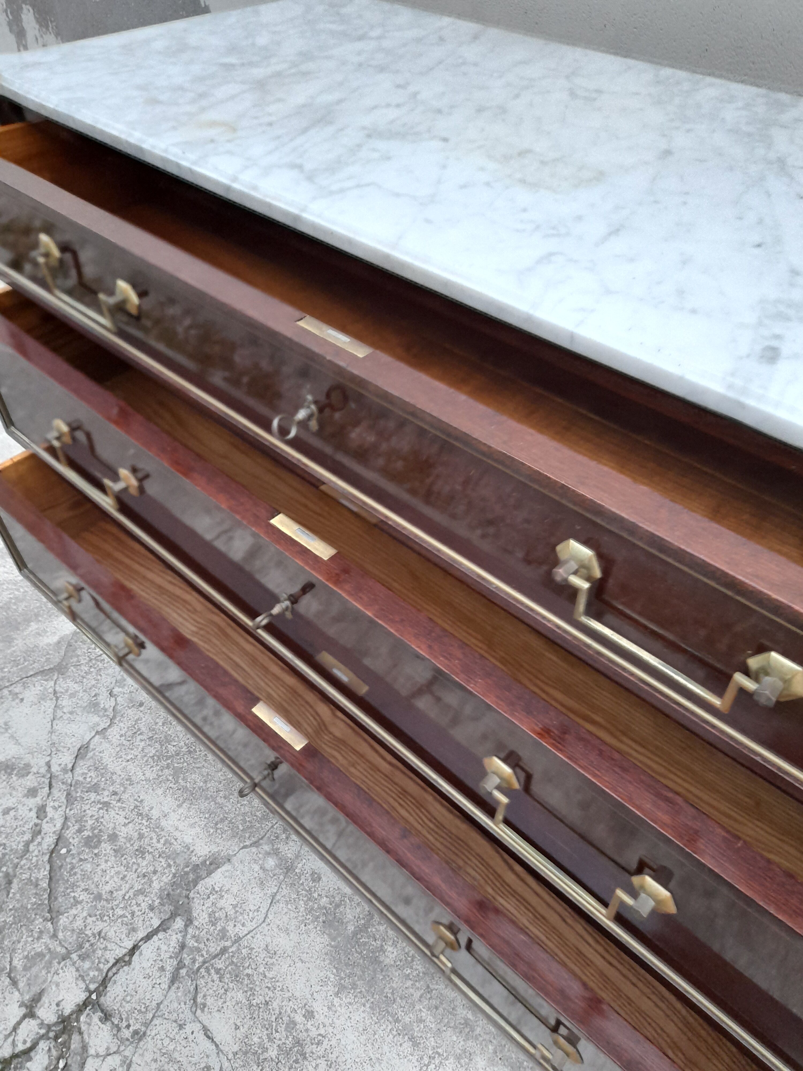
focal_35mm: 25
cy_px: 536
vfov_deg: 69.4
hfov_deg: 54.9
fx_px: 773
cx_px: 402
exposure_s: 1/60
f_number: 2
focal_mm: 4.6
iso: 250
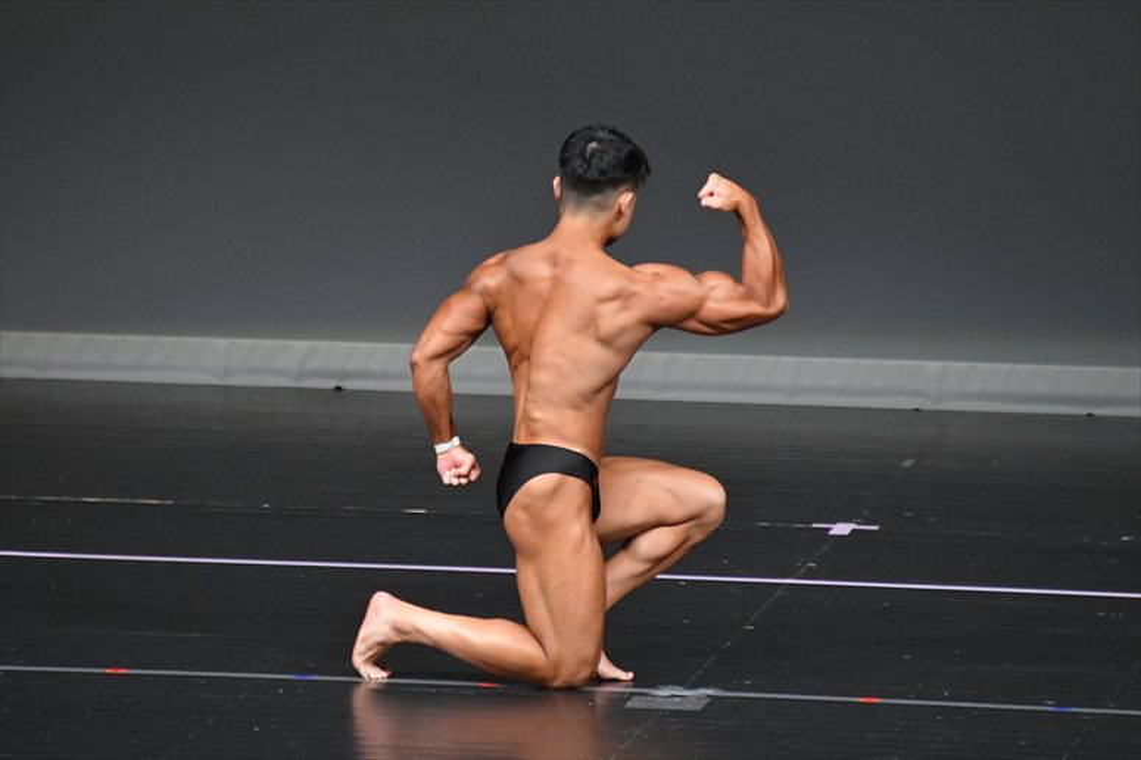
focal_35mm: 450
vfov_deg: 3.1
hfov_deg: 4.6
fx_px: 14256
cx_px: 570
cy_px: 380
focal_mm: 300
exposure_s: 1/400
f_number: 5.6
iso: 4000
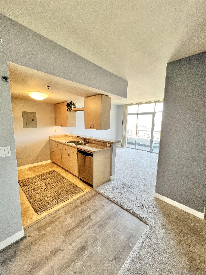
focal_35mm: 13
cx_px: 103
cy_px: 138
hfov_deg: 89.9
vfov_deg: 106.2
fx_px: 103
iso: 160
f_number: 1.8
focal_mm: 1.57
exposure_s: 1/120
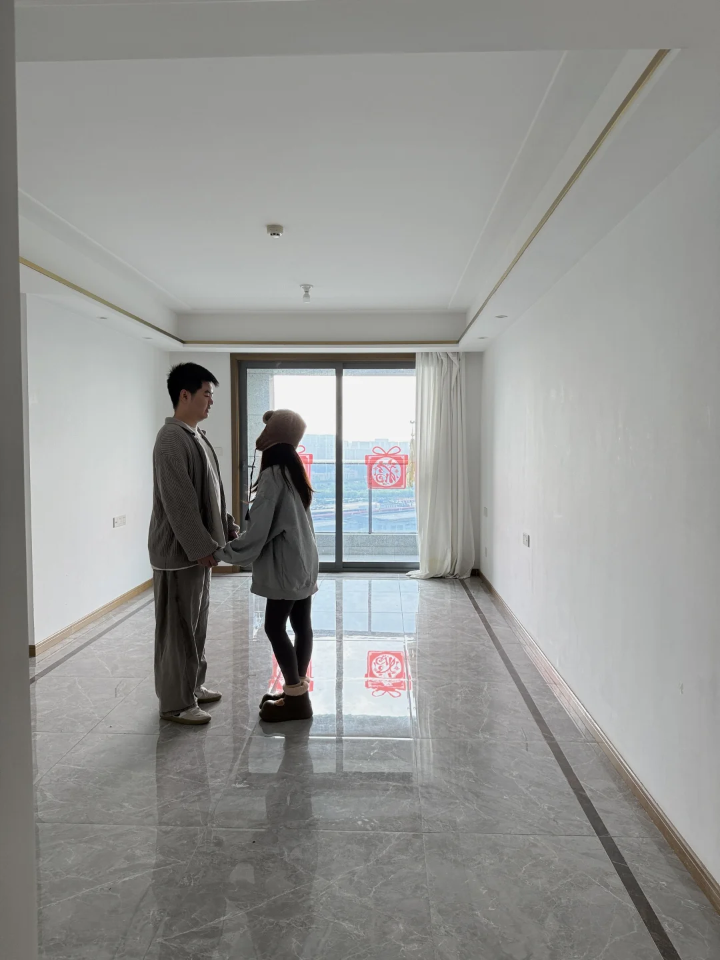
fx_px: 666
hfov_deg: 56.8
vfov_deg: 71.6
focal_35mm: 24
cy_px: 480
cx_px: 360
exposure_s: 1/246
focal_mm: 6.76
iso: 100
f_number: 1.78
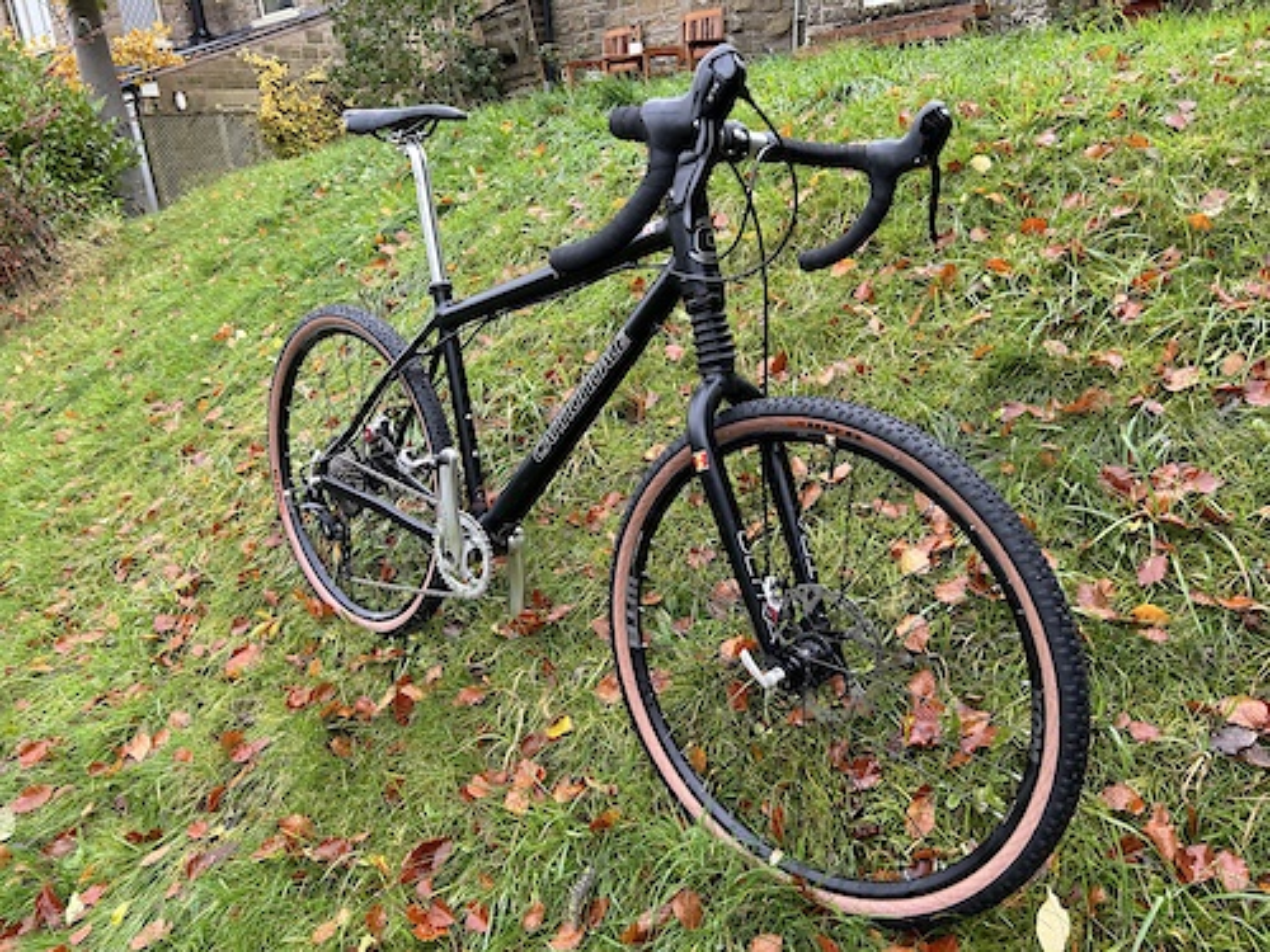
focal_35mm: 26
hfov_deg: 67.3
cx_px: 635
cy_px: 476
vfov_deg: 53.1
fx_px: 954
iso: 50
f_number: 1.5
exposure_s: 1/178
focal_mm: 5.7
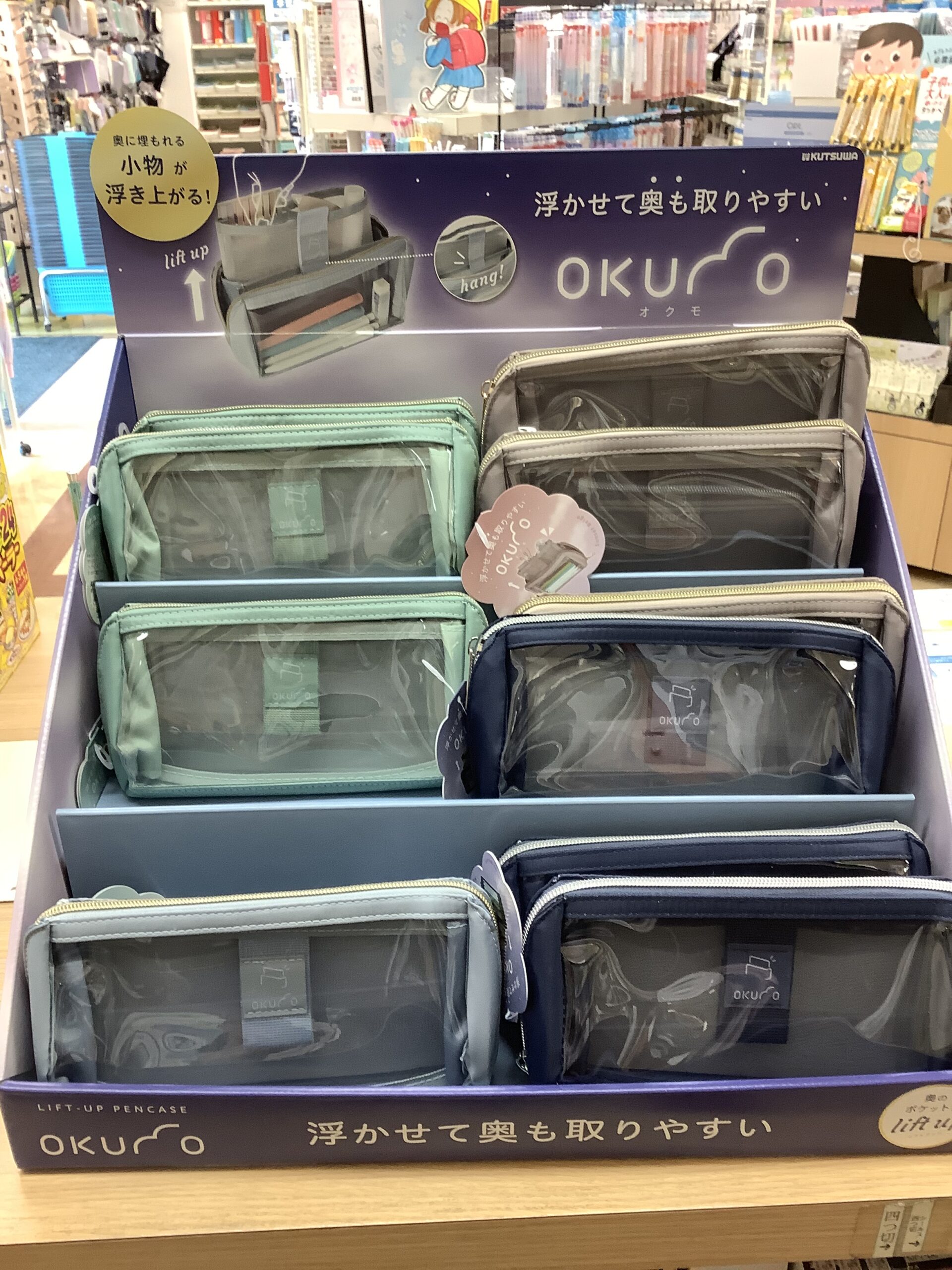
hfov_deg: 45.4
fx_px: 1137
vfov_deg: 58.4
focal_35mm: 31
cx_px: 476
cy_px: 635
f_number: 2.4
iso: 125
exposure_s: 1/50
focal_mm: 3.3
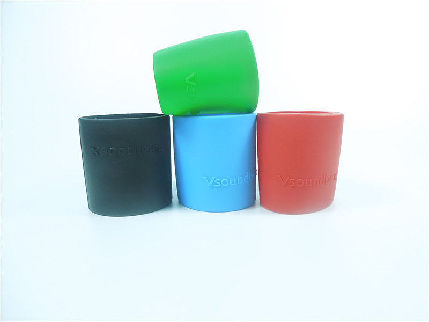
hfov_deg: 69.4
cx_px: 214
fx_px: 310
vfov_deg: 54.9
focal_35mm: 25
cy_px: 161
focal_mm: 4.5
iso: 100
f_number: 3.3
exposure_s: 1/50
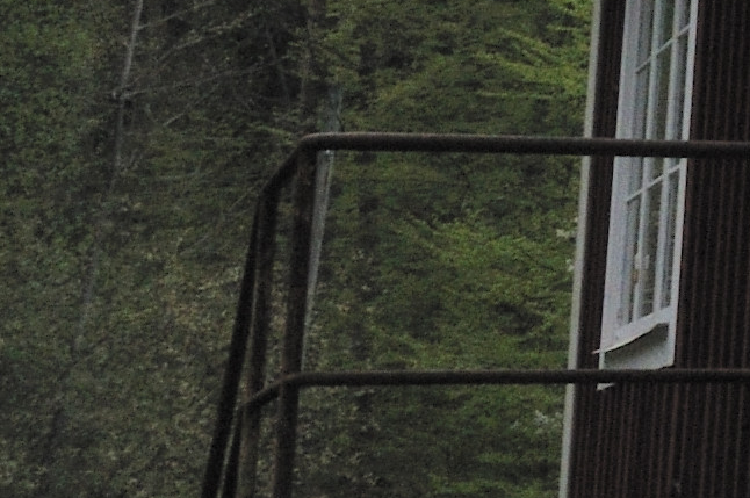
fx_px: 4141
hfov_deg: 8.5
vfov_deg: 6.6
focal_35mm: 199
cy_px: -640
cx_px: 2322
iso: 400
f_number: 18
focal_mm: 20
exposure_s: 1/200
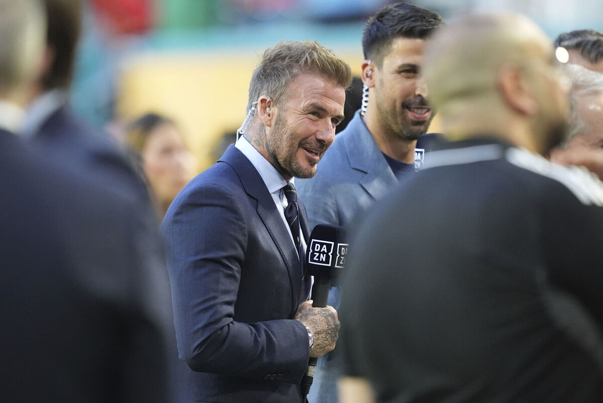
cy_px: 202
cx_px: 302
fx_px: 10057
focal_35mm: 600
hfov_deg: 3.4
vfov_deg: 2.3
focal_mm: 400
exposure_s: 1/1250
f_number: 2.8
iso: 3200
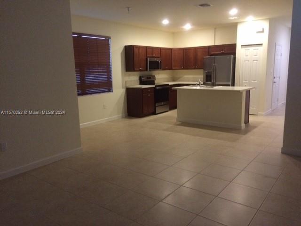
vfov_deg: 48.2
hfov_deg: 61.7
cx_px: 150
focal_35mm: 29
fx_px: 252
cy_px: 113
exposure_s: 1/30
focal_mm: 4.15
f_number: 2.2
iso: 320
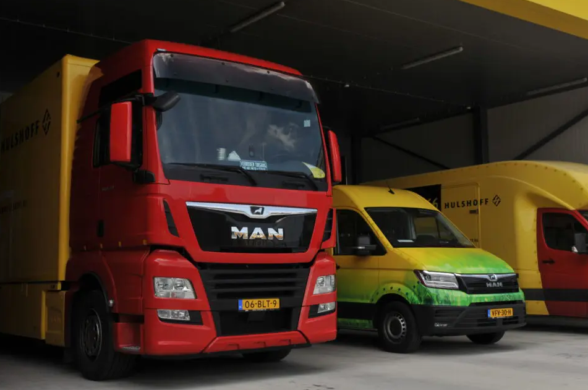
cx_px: 273
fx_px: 685
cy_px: 181
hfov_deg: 46.4
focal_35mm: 42
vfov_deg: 31.8
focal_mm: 26
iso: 200
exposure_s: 1/250
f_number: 8
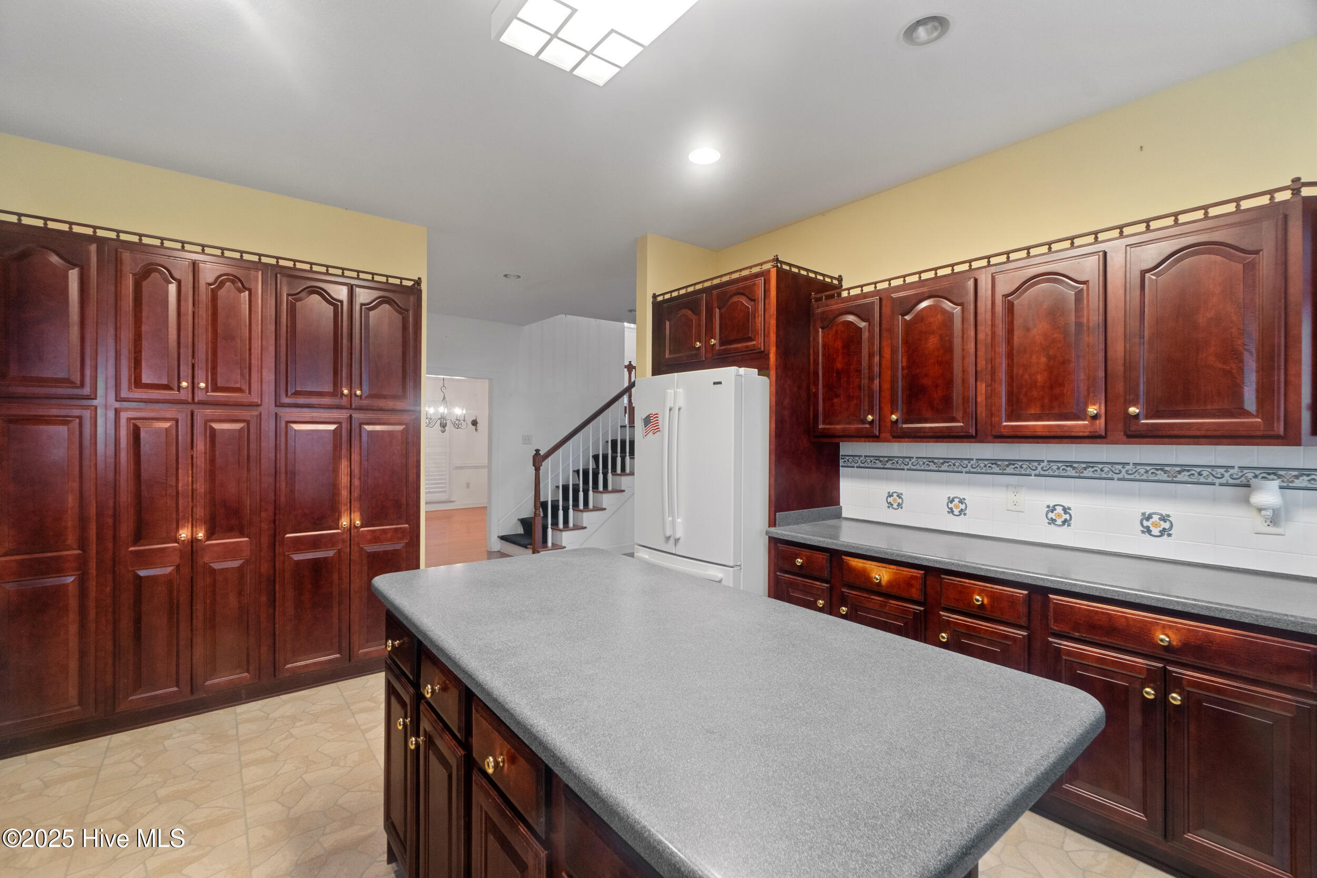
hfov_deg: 100.4
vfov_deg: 77.3
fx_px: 549
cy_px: 439
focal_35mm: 15
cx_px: 658
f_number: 8
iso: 400
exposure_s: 1/1.25
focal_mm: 10
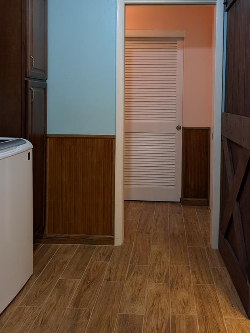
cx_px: 149
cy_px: 110
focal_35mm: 35
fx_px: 336
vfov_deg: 51.6
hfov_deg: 40.6
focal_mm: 6.9
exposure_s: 1/60
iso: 53
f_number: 1.68
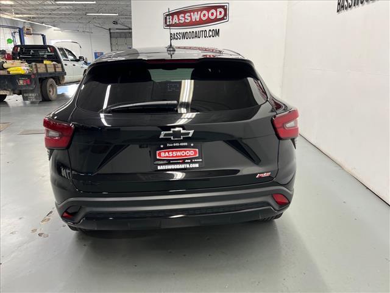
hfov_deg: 67.3
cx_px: 195
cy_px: 146
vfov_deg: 53.1
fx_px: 293
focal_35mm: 26
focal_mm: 5.7
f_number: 1.5
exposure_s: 1/60
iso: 64
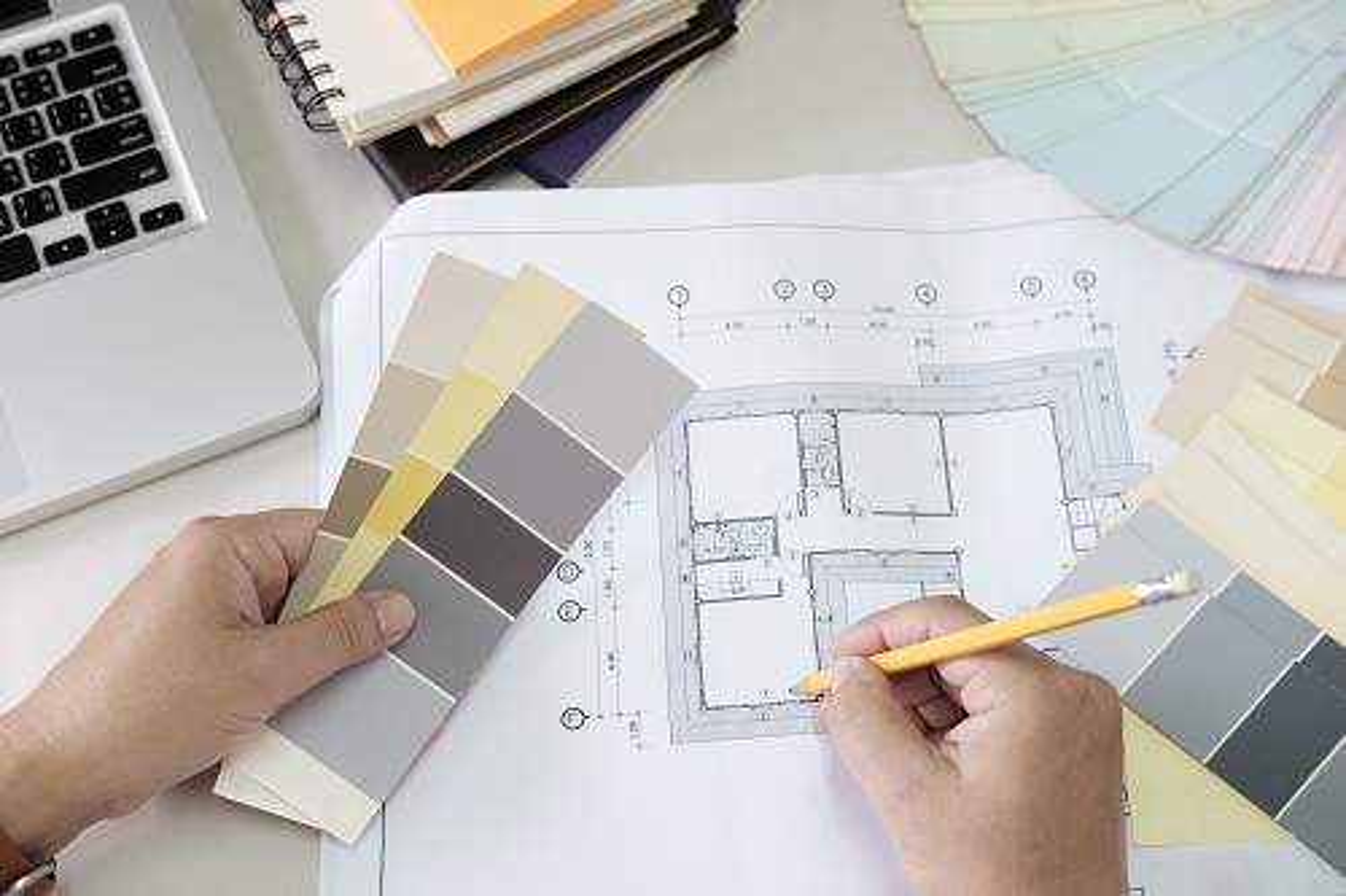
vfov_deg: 25.5
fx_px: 1981
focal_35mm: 53
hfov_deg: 37.5
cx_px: 673
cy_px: 448
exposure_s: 1/60
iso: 400
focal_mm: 35
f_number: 4
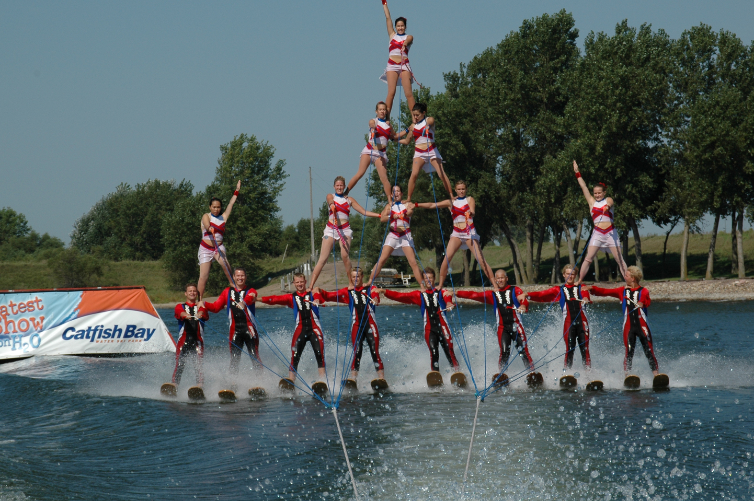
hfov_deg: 14.3
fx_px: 3004
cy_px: 224
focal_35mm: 144
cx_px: 357
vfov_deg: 9.5
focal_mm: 85
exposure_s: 1/500
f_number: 11
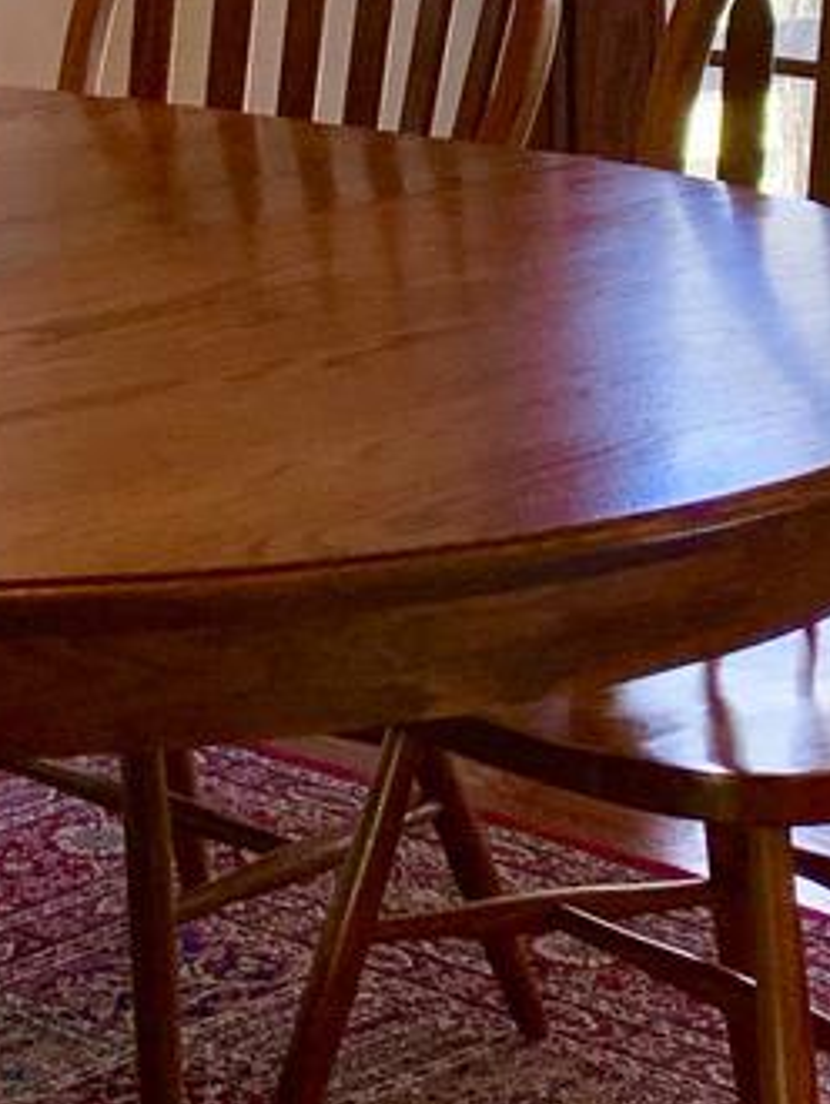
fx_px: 3863
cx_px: 221
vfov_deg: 15.6
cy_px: -258
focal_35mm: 121
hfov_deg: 12.2
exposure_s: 1/60
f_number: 1.8
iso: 80
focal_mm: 4.25
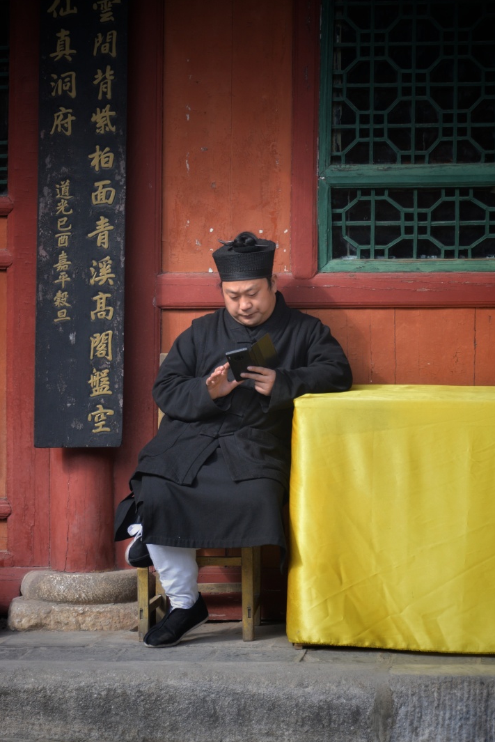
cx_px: 241
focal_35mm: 169
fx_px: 3482
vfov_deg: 12.2
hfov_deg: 8.1
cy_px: 370
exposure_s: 1/1000
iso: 800
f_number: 5.6
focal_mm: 150
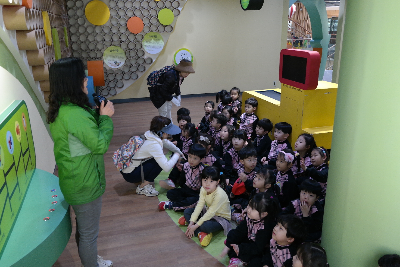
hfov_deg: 61.9
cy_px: 134
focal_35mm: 30
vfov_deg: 43.6
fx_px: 333
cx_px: 200
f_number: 3.5
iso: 800
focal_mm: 20
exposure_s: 1/40
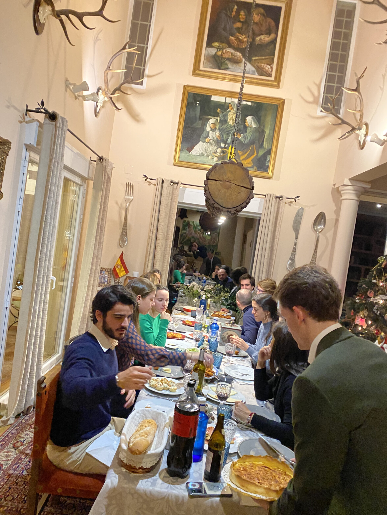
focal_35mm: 26
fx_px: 388
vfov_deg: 67.3
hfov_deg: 53.1
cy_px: 258
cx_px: 194
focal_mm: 4.25
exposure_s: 1/50
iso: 320
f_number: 1.8
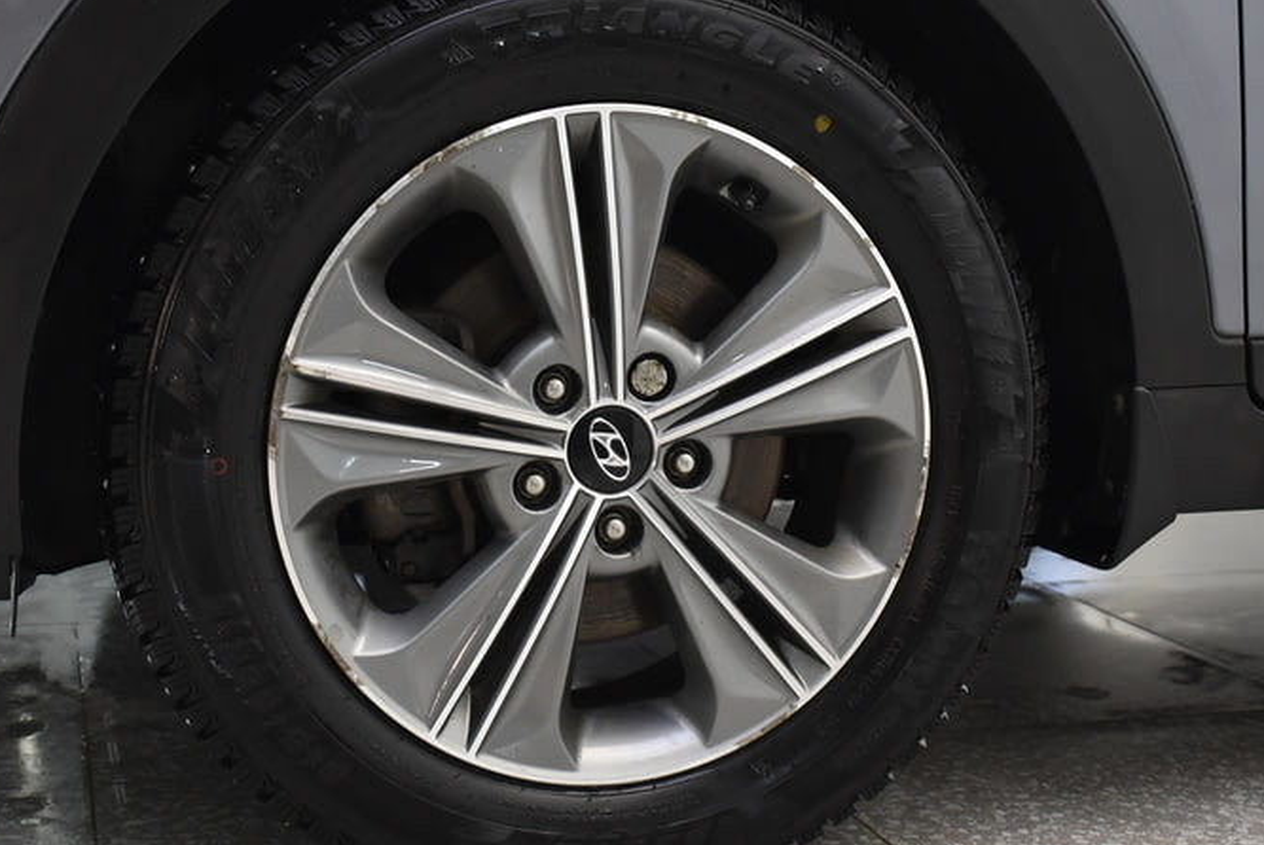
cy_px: 434
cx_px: 586
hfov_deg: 36.4
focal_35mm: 55
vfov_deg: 24.8
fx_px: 1921
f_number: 4
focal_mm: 27
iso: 1000
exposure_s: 1/40
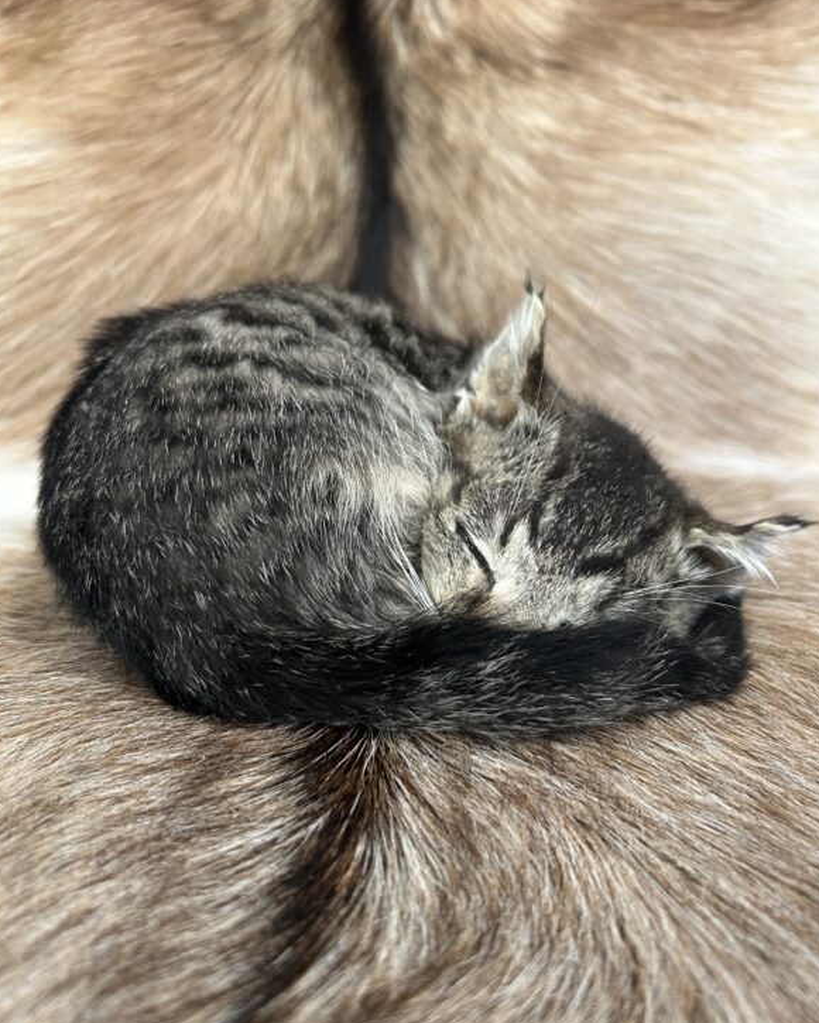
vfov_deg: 62.2
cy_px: 535
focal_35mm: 28
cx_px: 414
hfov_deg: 51.5
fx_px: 848
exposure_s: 1/50
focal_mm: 5.7
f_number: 1.5
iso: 400
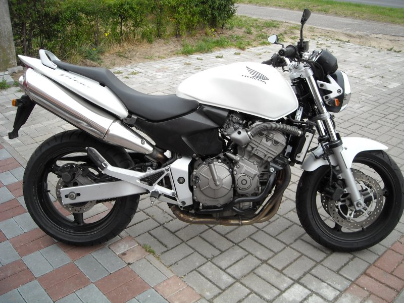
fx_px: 408
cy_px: 152
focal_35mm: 35
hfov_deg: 52.6
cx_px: 202
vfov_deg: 40.7
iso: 64
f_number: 2.8
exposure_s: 1/192
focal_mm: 5.7
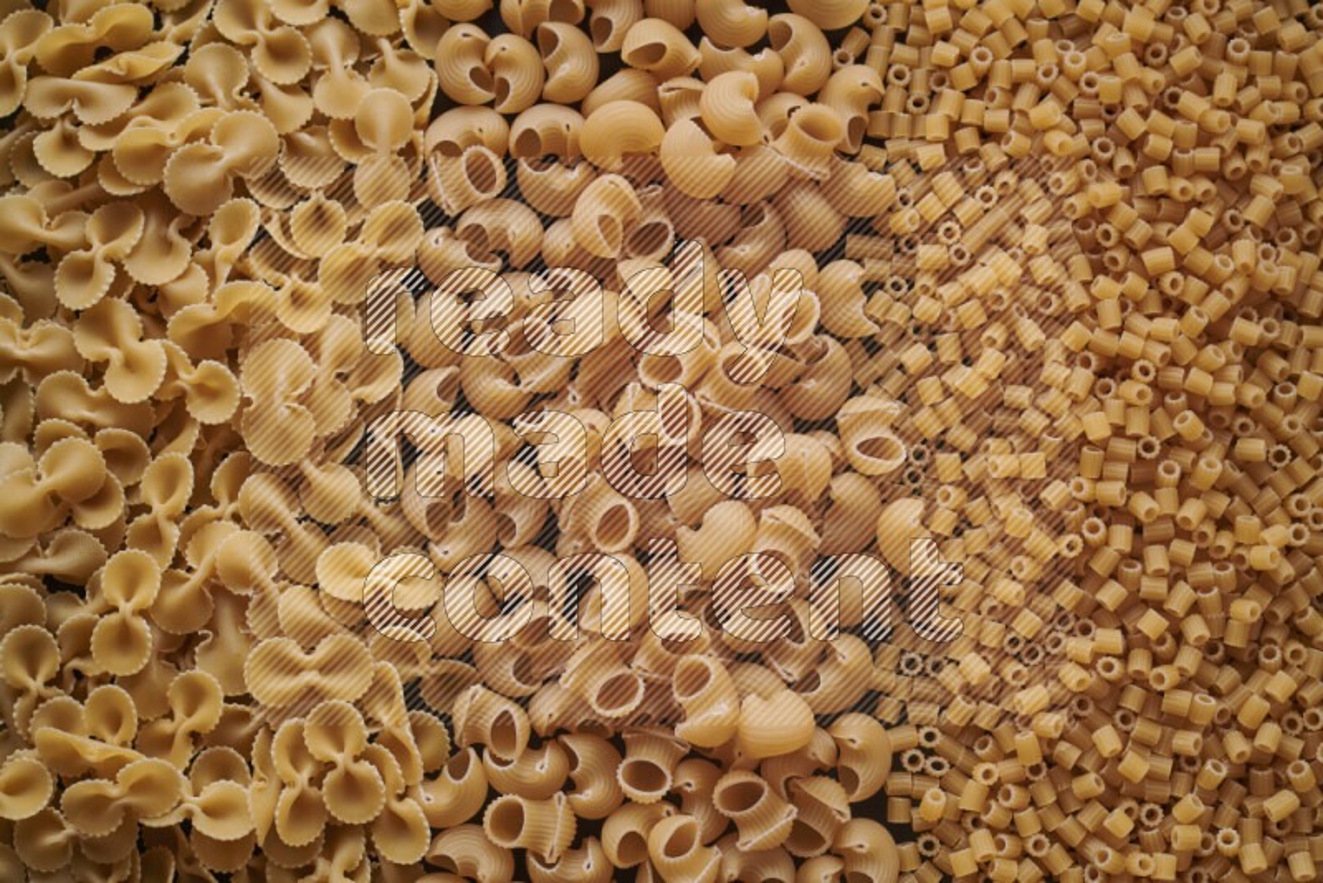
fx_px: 1838
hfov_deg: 39.6
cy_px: 442
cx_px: 662
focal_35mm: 50
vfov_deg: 27.0
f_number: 8
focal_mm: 50
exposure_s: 1/100
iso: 160
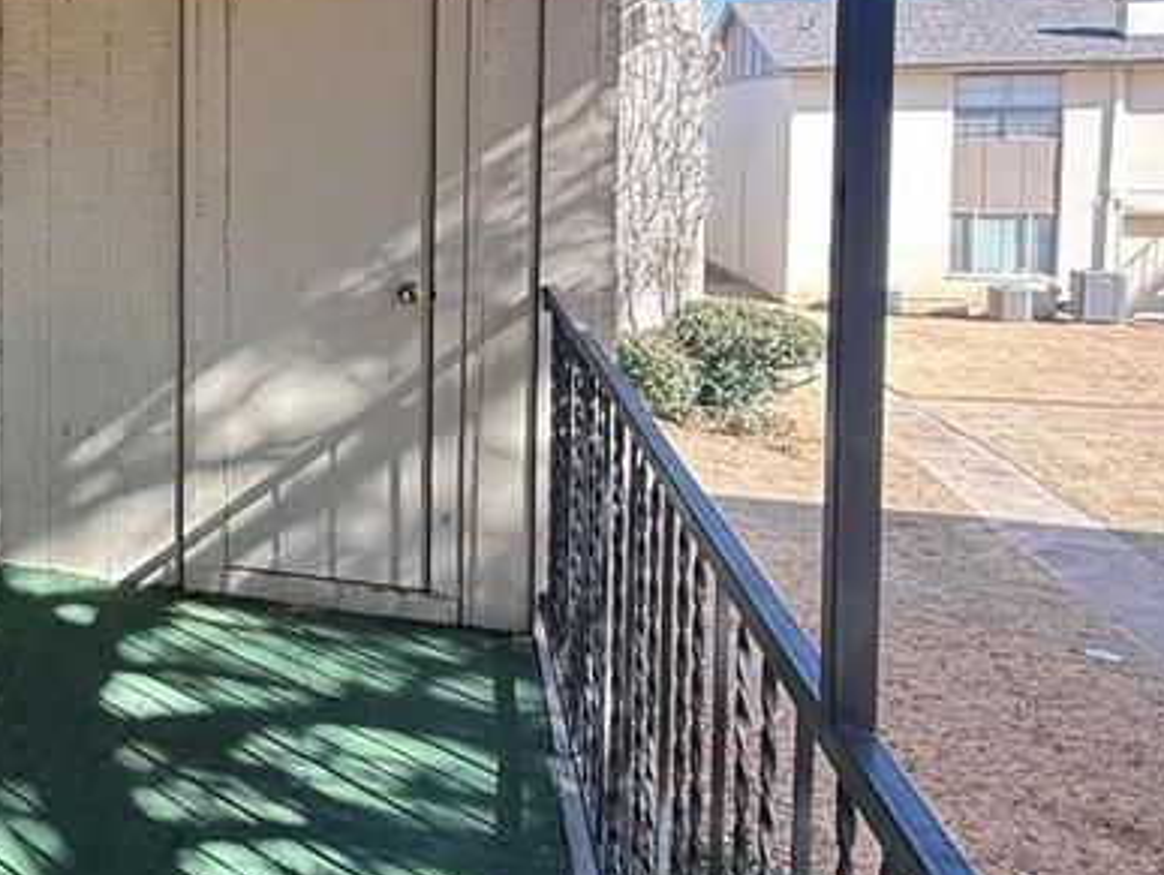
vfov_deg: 37.5
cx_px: -21
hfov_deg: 42.6
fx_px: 1245
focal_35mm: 37
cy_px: 195
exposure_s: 1/164
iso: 64
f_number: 2.2
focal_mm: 2.22
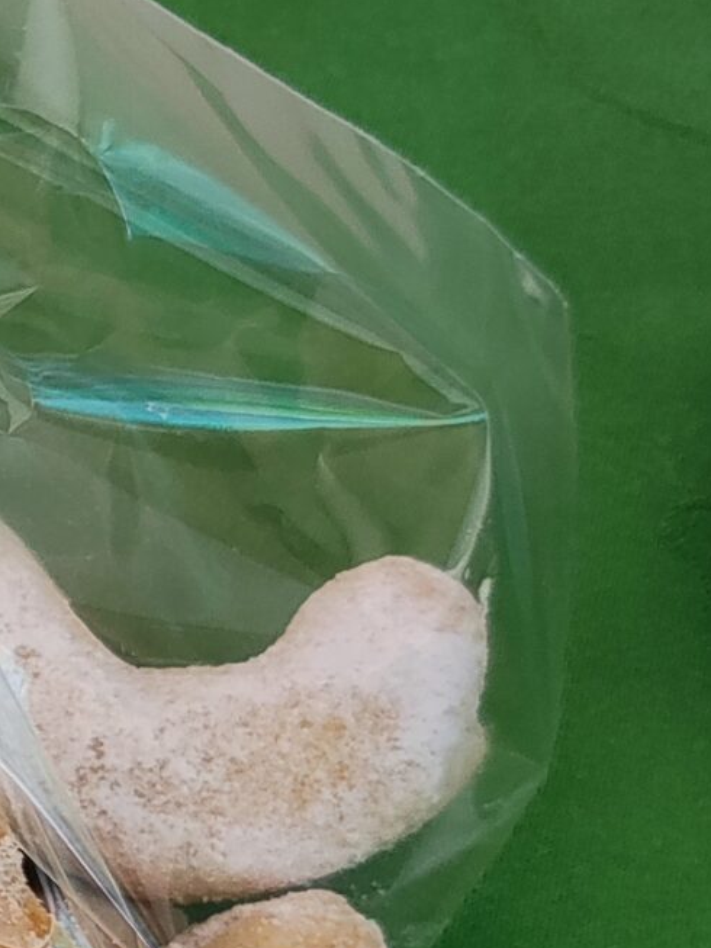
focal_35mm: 98
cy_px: 643
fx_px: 2683
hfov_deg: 13.4
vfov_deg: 20.0
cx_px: -627
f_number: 1.79
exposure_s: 1/120
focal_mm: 4.71
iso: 163
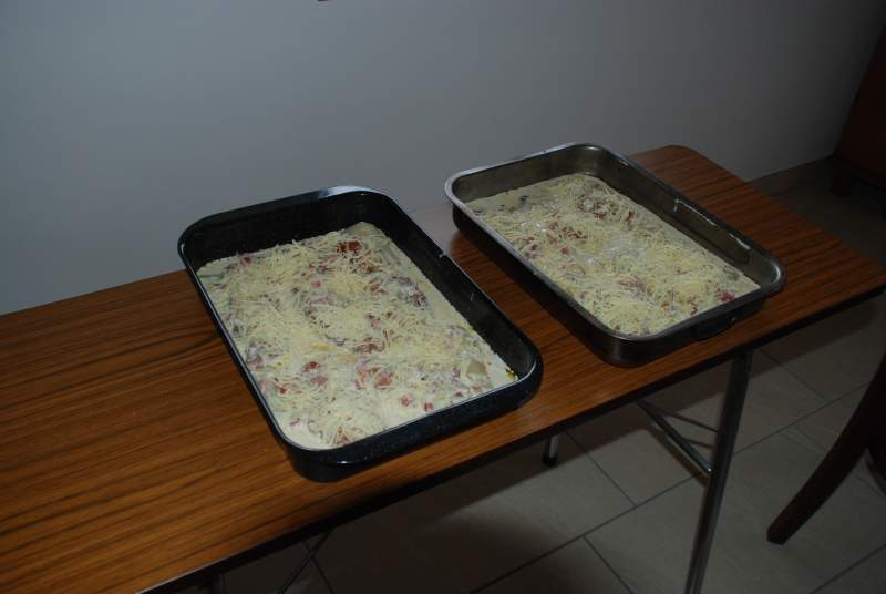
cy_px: 297
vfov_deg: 40.1
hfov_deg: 57.2
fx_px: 813
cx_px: 443
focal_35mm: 33
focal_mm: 22
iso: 400
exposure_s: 1/60
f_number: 4
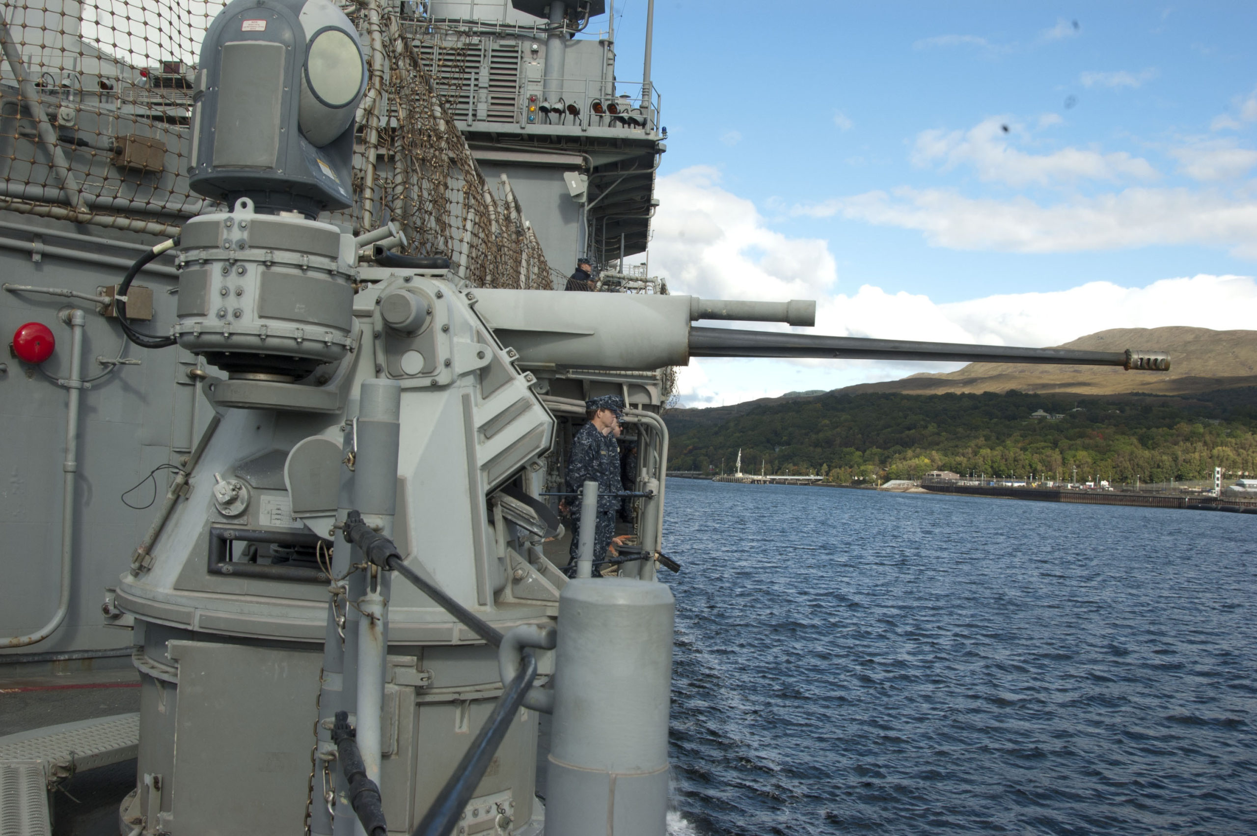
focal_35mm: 36
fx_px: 1256
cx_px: 628
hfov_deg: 53.2
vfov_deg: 36.8
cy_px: 418
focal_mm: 24
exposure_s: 1/60
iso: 200
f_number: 18
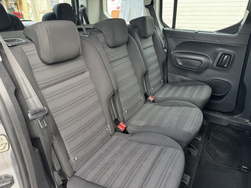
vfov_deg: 56.8
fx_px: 174
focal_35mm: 24
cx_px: 126
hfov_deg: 71.6
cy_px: 94
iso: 100
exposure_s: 1/121
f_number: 1.78
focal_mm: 6.76
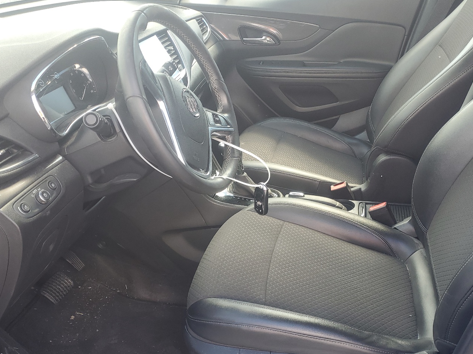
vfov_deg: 42.7
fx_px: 451
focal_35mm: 33
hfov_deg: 55.3
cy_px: 218
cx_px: 255
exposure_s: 1/125
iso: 50
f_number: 1.5
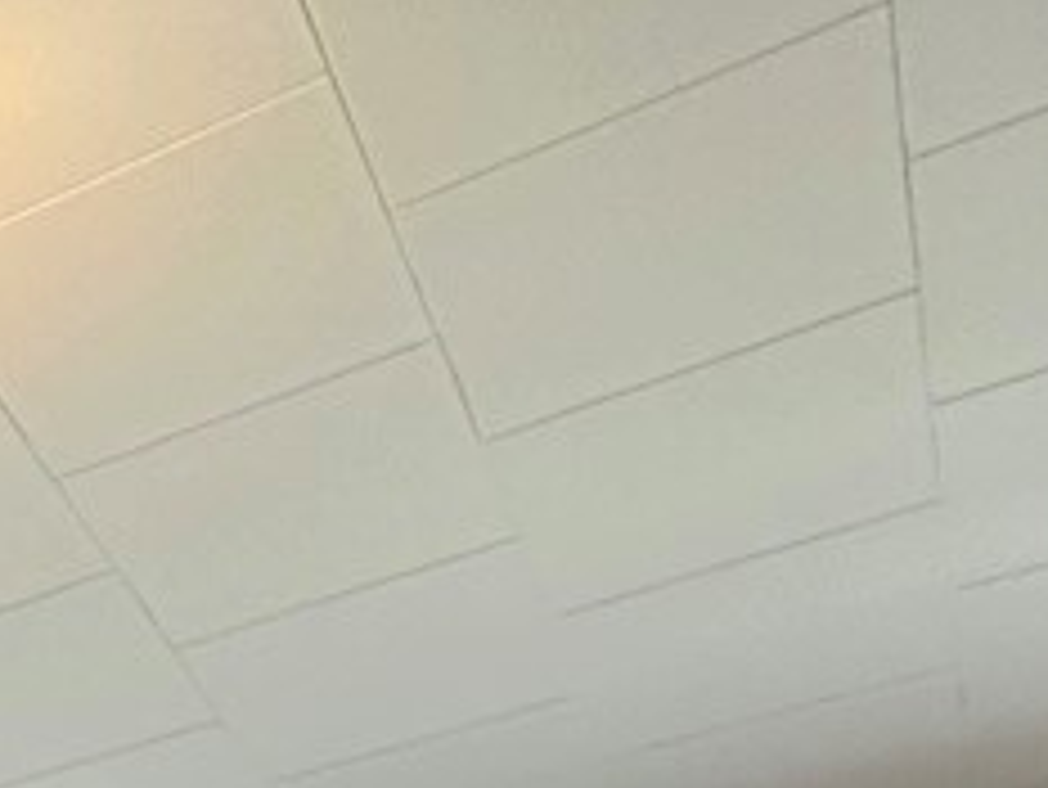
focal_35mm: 77
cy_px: 2139
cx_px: -549
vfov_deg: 12.4
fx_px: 2332
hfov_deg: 21.2
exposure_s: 1/60
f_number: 2.2
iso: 160
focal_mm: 2.22
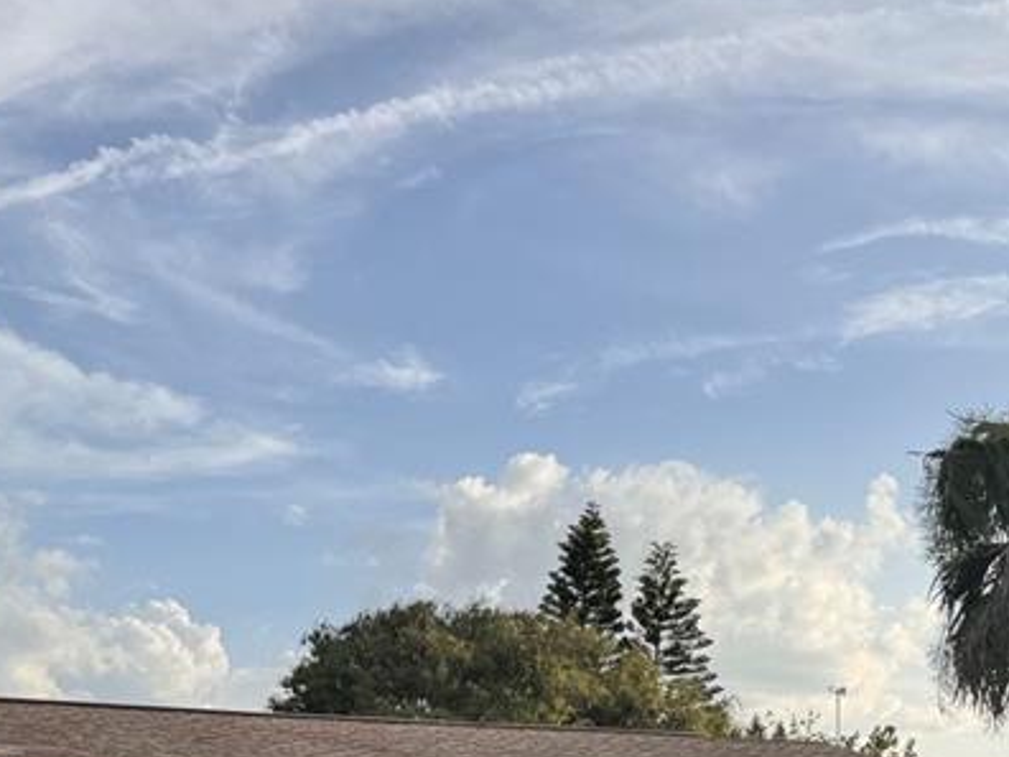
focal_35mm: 62
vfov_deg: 22.3
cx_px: 538
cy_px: 831
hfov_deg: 31.2
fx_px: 1807
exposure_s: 1/2710
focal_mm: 6.76
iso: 80
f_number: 1.78
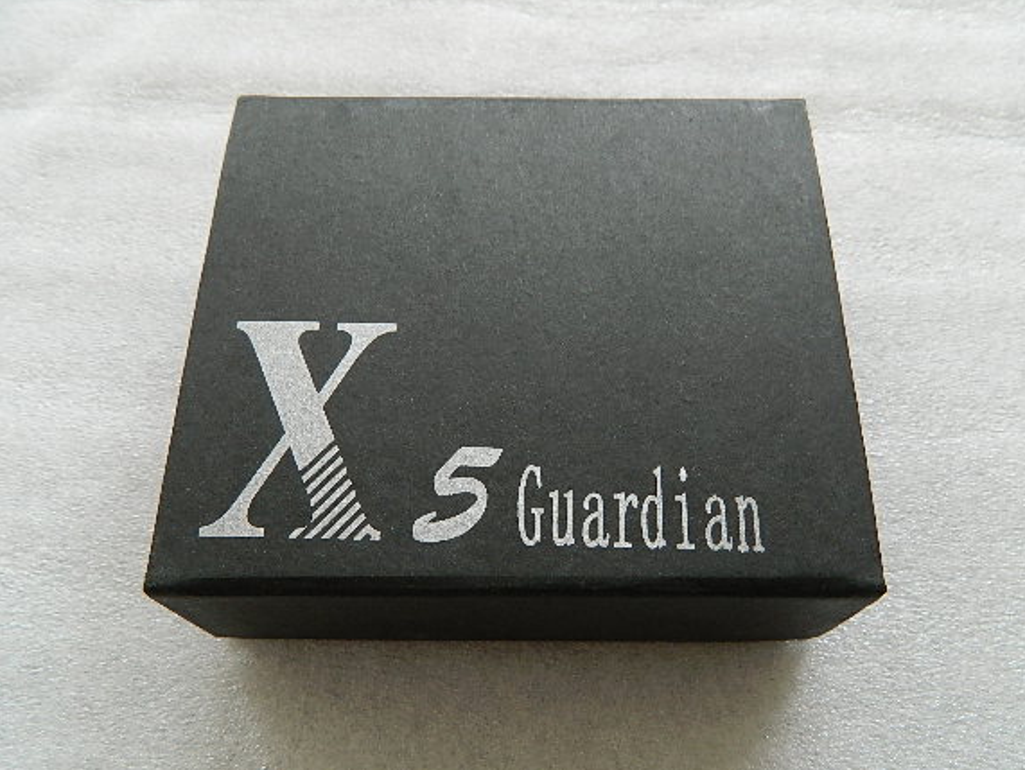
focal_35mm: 28
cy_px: 424
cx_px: 544
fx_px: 830
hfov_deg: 63.4
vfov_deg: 49.7
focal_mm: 4.5
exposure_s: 1/30
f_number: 3.1
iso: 125
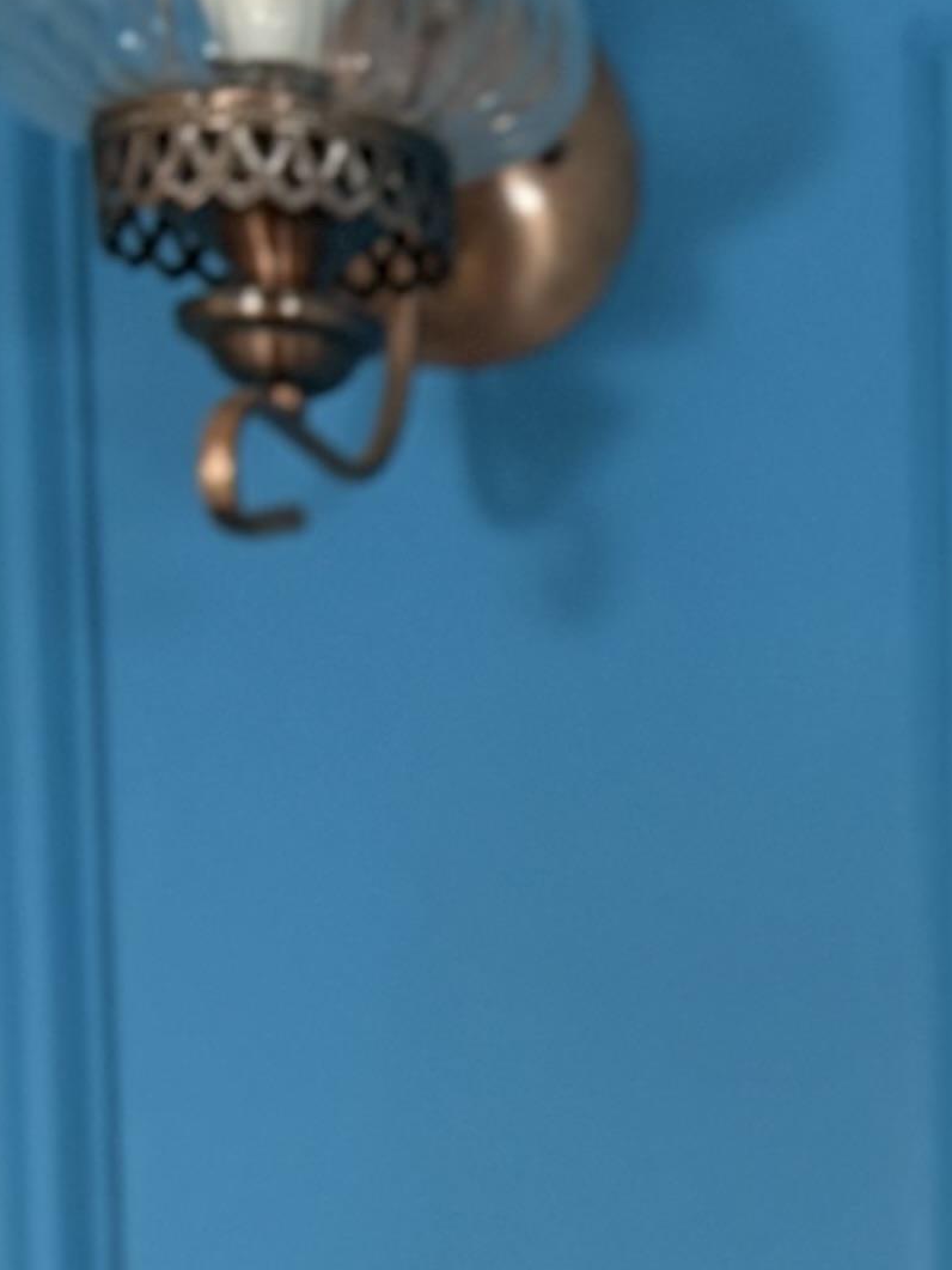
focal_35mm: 140
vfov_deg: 12.6
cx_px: 2073
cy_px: 2410
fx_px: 5133
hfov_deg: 9.7
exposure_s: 1/59
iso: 200
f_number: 1.6
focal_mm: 5.96
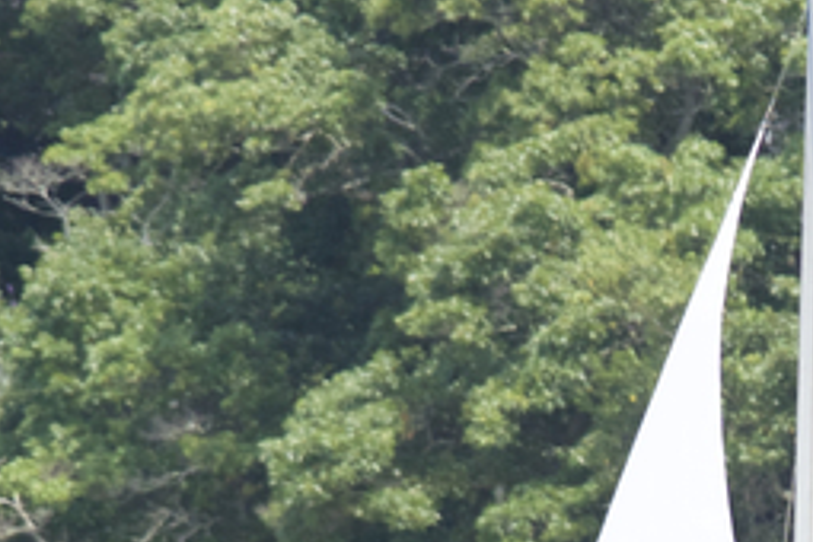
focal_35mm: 1676
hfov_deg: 1.2
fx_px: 37847
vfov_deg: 0.8
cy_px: 923
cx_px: 727
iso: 200
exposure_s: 1/400
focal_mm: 154.7
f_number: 5.3
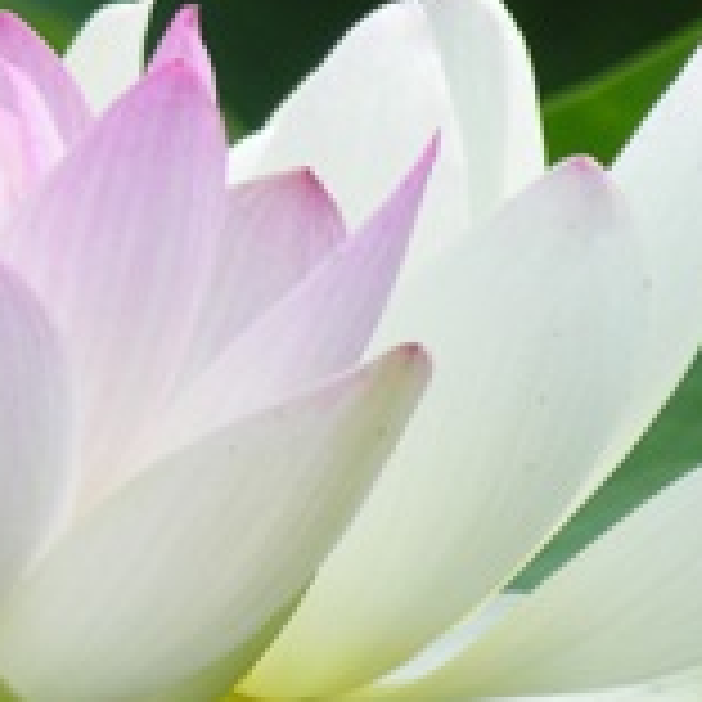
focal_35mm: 1067
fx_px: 24481
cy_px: 558
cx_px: -220
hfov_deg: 1.6
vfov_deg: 1.6
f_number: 5.6
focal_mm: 80
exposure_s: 1/146
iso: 50
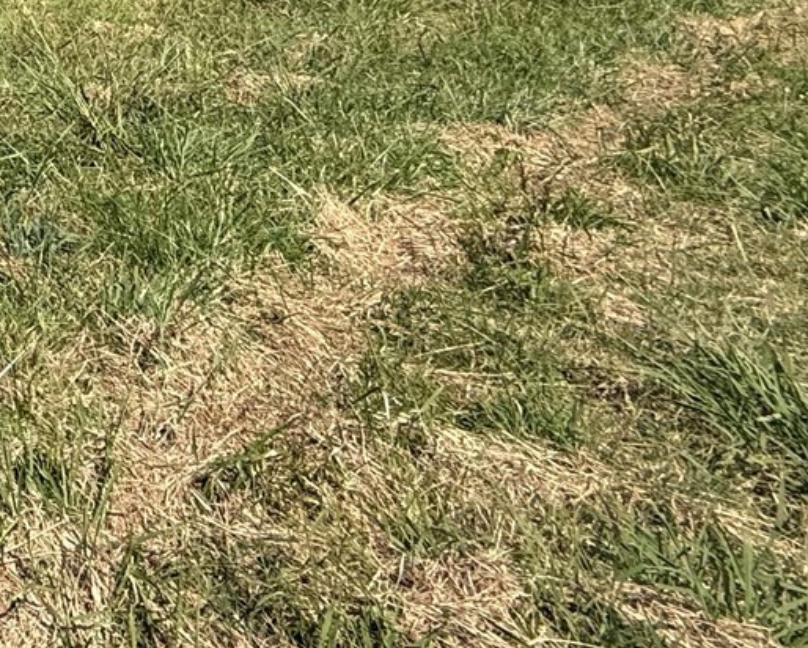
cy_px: -143
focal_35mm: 51
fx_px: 1221
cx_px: -643
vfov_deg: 26.3
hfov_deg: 22.2
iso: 50
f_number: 2.2
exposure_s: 1/1312
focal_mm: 2.22
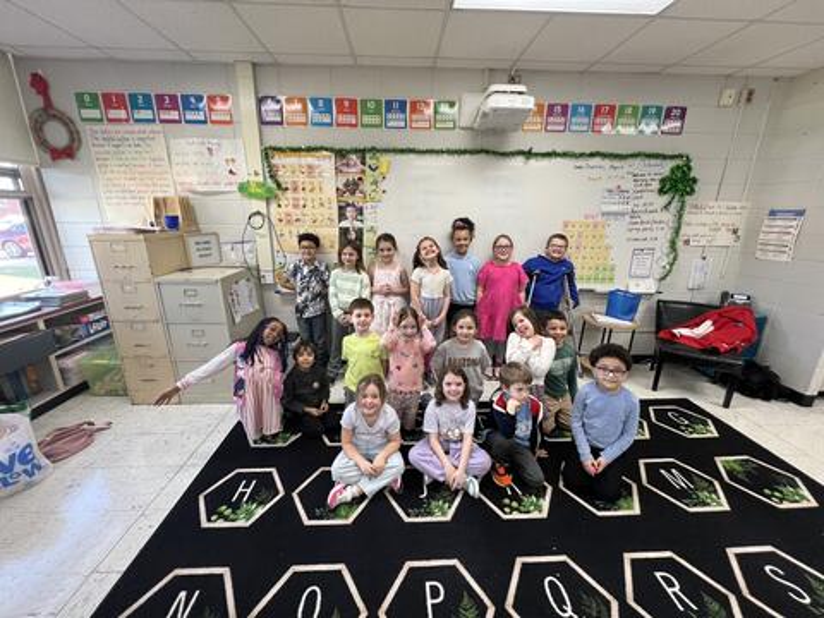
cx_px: 412
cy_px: 309
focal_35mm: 13
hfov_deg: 106.2
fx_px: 309
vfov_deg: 89.9
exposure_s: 1/60
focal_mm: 1.57
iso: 250
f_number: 1.8
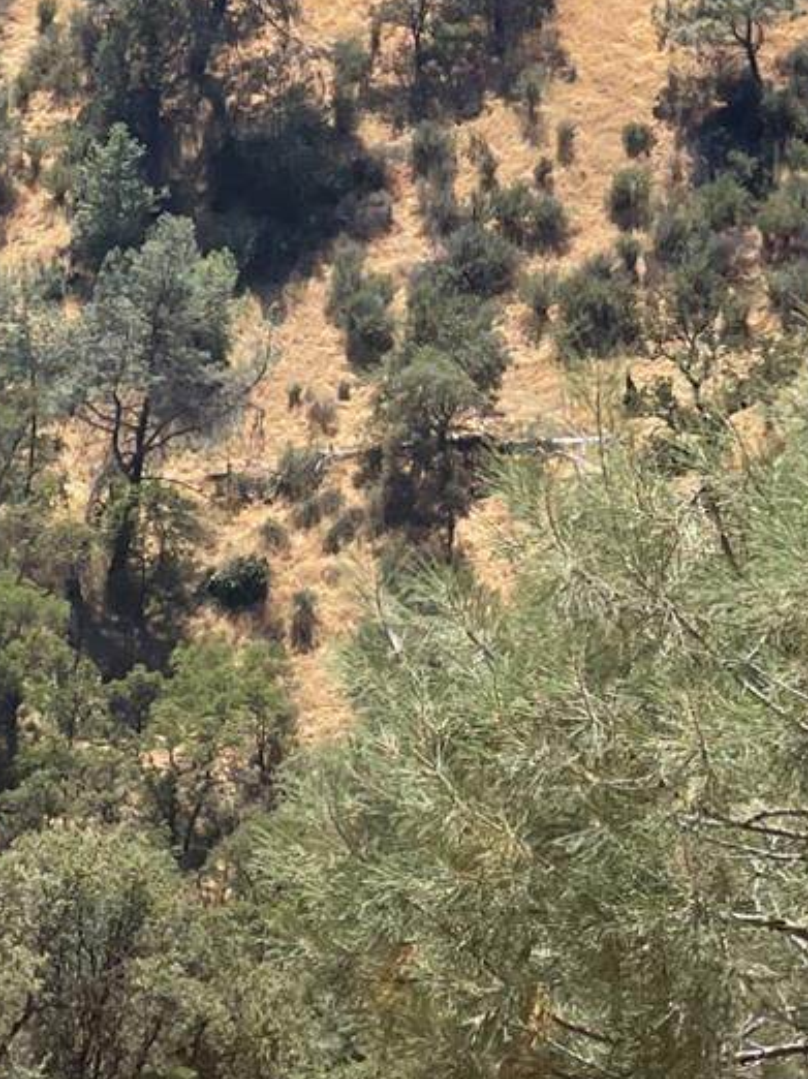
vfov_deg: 10.6
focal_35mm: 184
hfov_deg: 8.0
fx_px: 5731
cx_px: 77
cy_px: -62
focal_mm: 7.5
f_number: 2.2
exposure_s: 1/1325
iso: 20
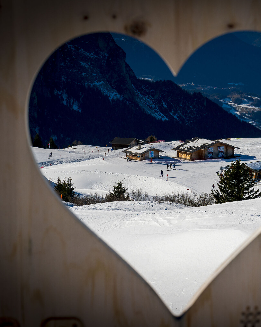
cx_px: 198
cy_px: 164
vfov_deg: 13.4
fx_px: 1390
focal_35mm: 144
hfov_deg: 10.7
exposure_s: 1/800
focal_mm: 102
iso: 100
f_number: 13
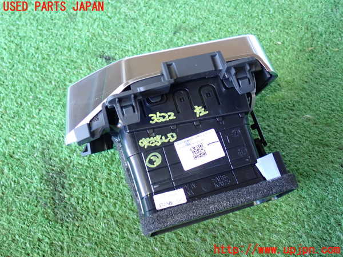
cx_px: 172
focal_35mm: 44
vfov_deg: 32.9
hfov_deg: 42.9
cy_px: 128
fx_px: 436
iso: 800
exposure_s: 1/40
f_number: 2.9
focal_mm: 7.84
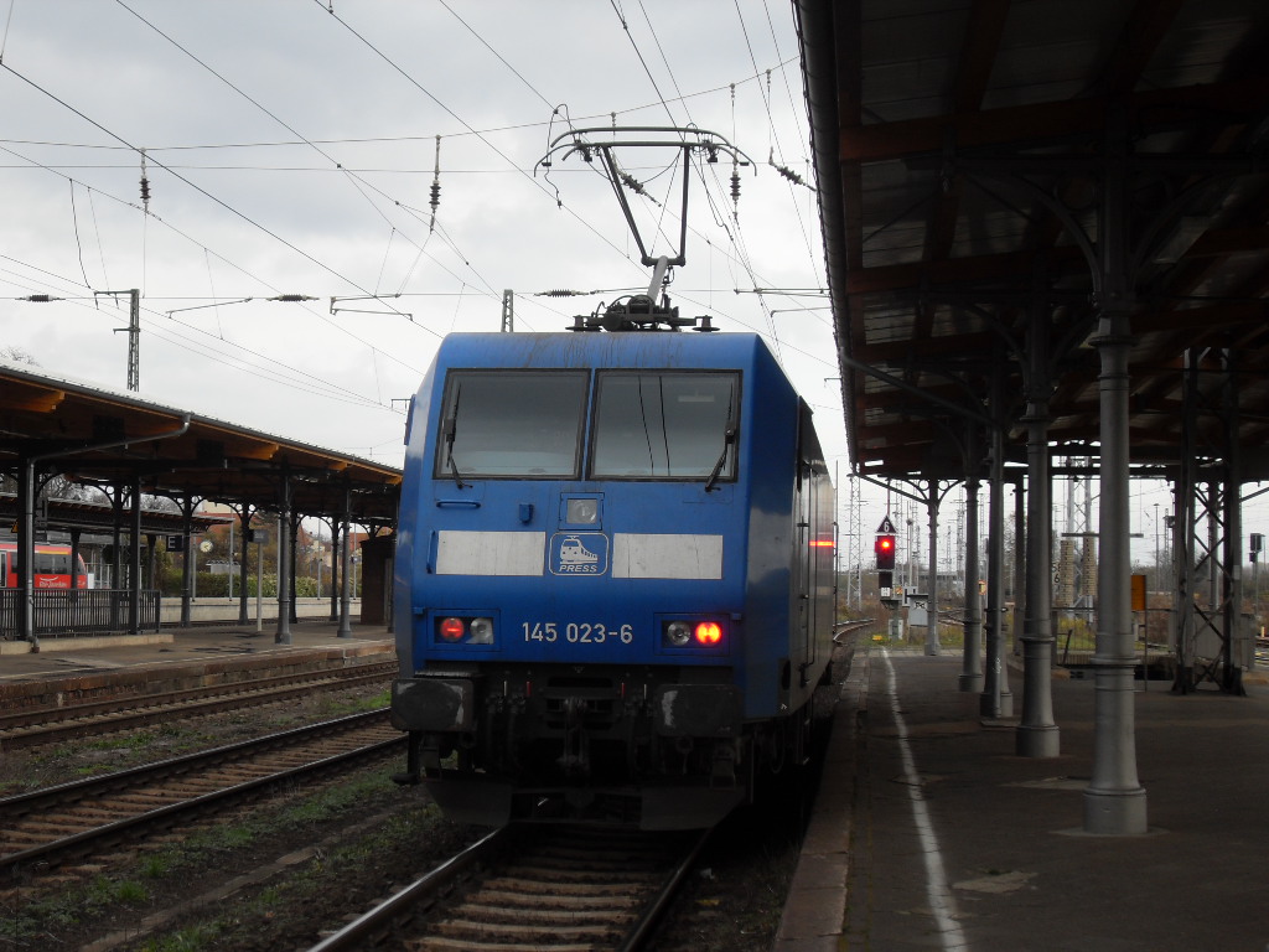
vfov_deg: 24.8
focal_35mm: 59
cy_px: 476
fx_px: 2163
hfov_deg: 32.7
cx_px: 634
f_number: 3.7
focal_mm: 10.1
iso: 80
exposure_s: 1/125
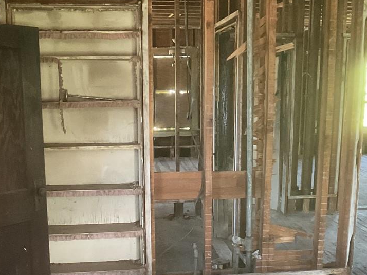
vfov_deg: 22.5
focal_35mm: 65
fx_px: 689
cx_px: 182
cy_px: 188
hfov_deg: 29.8
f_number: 1.8
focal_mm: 3
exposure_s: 1/30
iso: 400
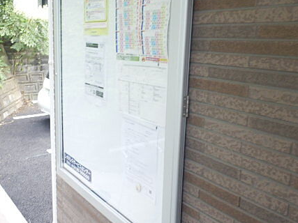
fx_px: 310
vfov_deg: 39.6
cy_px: 97
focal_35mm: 36
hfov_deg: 50.8
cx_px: 111
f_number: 3
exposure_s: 1/30
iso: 200
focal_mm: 4.2
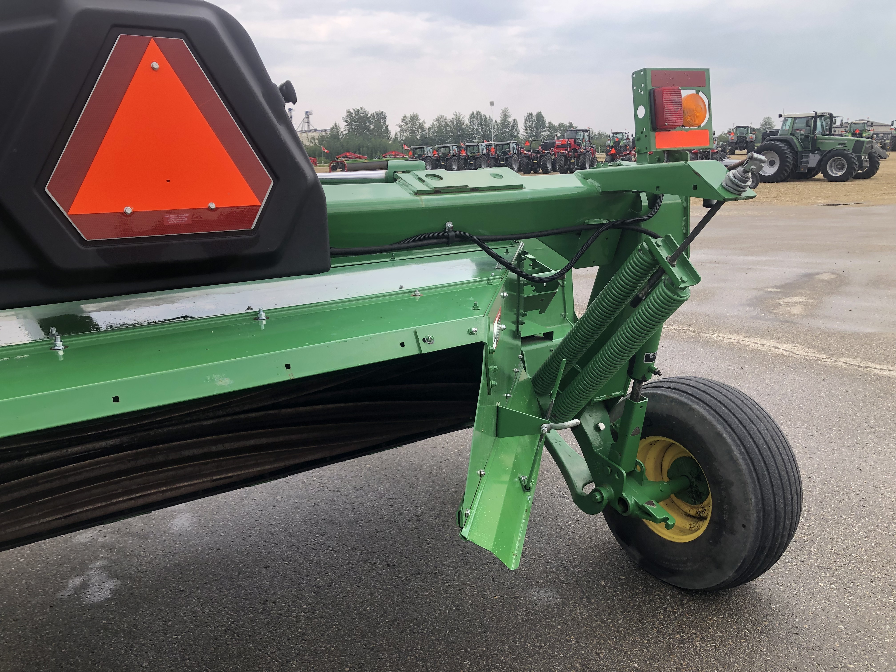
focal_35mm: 28
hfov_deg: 63.4
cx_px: 448
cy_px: 336
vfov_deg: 49.7
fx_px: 725
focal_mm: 3.99
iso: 20
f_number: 1.8
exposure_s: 1/585
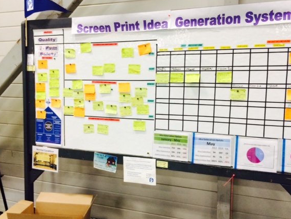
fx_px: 286
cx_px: 135
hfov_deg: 53.9
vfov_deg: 41.8
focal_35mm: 34
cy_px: 109
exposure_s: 1/30
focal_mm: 4.12
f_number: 2.2
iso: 100
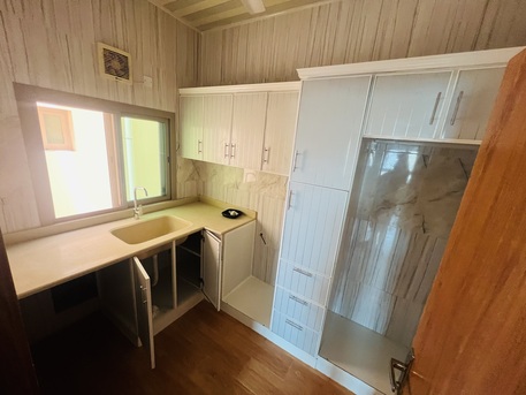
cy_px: 198
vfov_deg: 89.9
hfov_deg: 106.2
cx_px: 263
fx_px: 198
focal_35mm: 13
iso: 250
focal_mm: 1.57
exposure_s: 1/70
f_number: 1.8
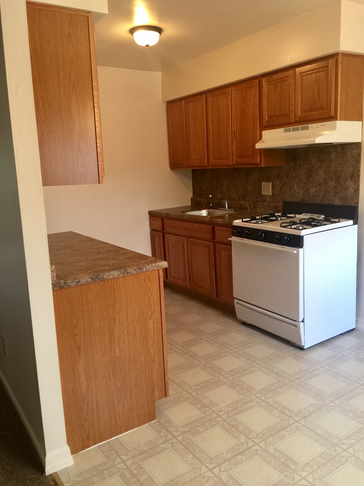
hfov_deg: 48.2
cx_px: 182
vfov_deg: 61.7
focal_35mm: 29
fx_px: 407
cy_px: 243
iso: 50
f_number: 2.2
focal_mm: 4.15
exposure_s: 1/15
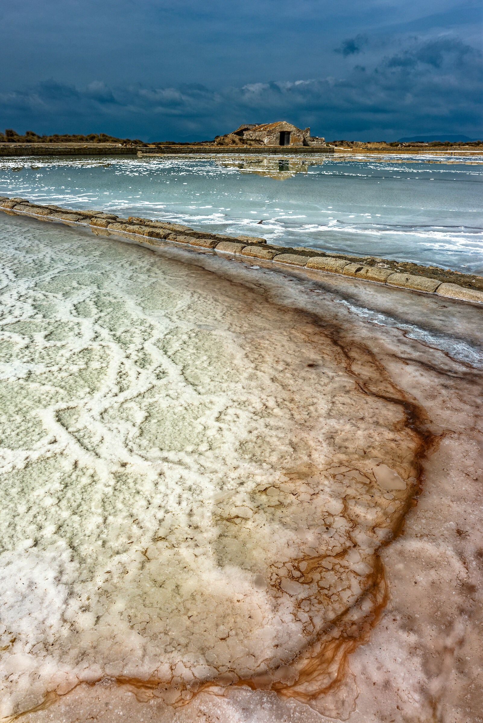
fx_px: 483
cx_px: 242
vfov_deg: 73.7
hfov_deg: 53.2
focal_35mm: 24
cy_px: 362
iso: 200
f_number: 9
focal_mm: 24
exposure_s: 1/250
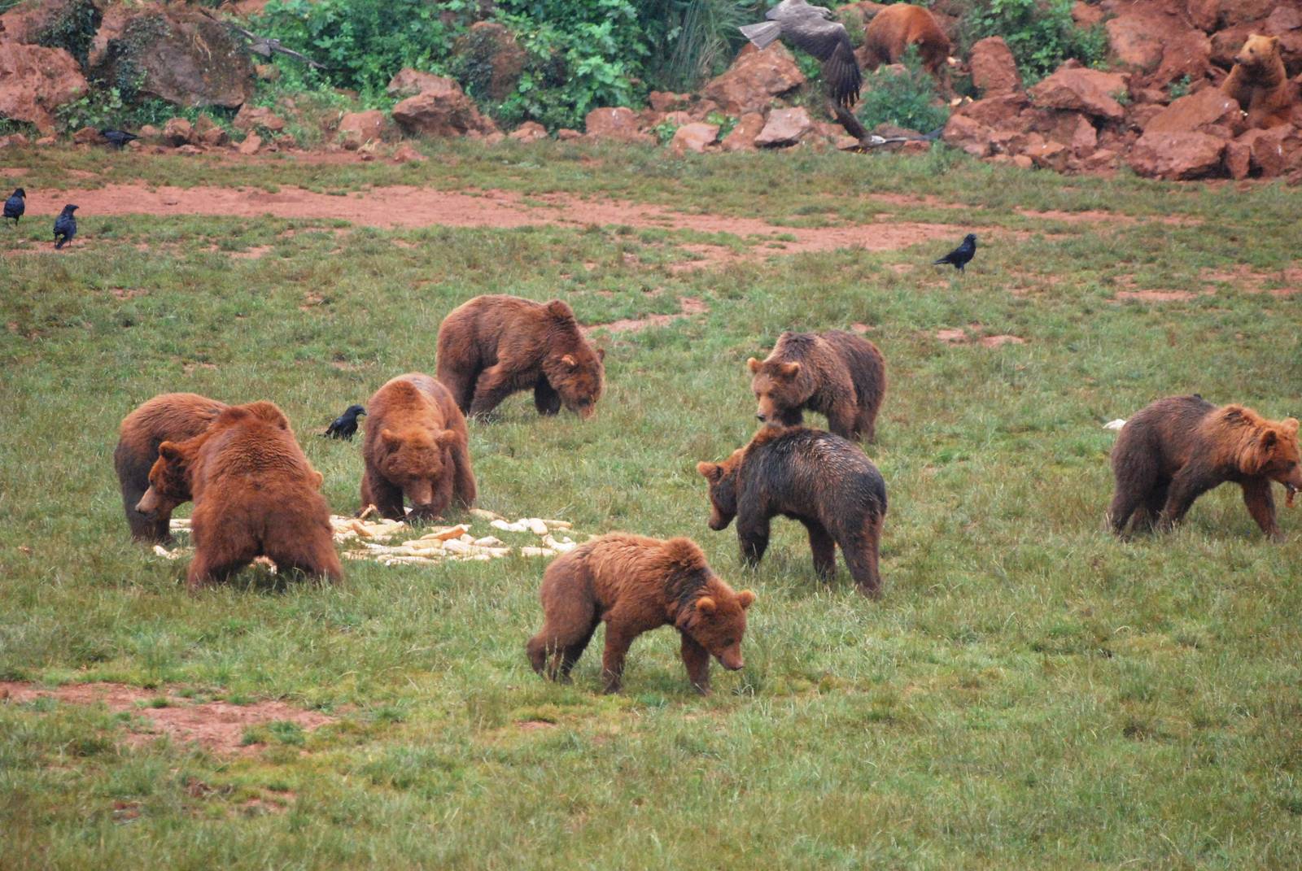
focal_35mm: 292
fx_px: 10591
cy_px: 436
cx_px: 651
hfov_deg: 7.0
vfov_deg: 4.7
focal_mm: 195
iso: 1600
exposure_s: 1/800
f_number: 5
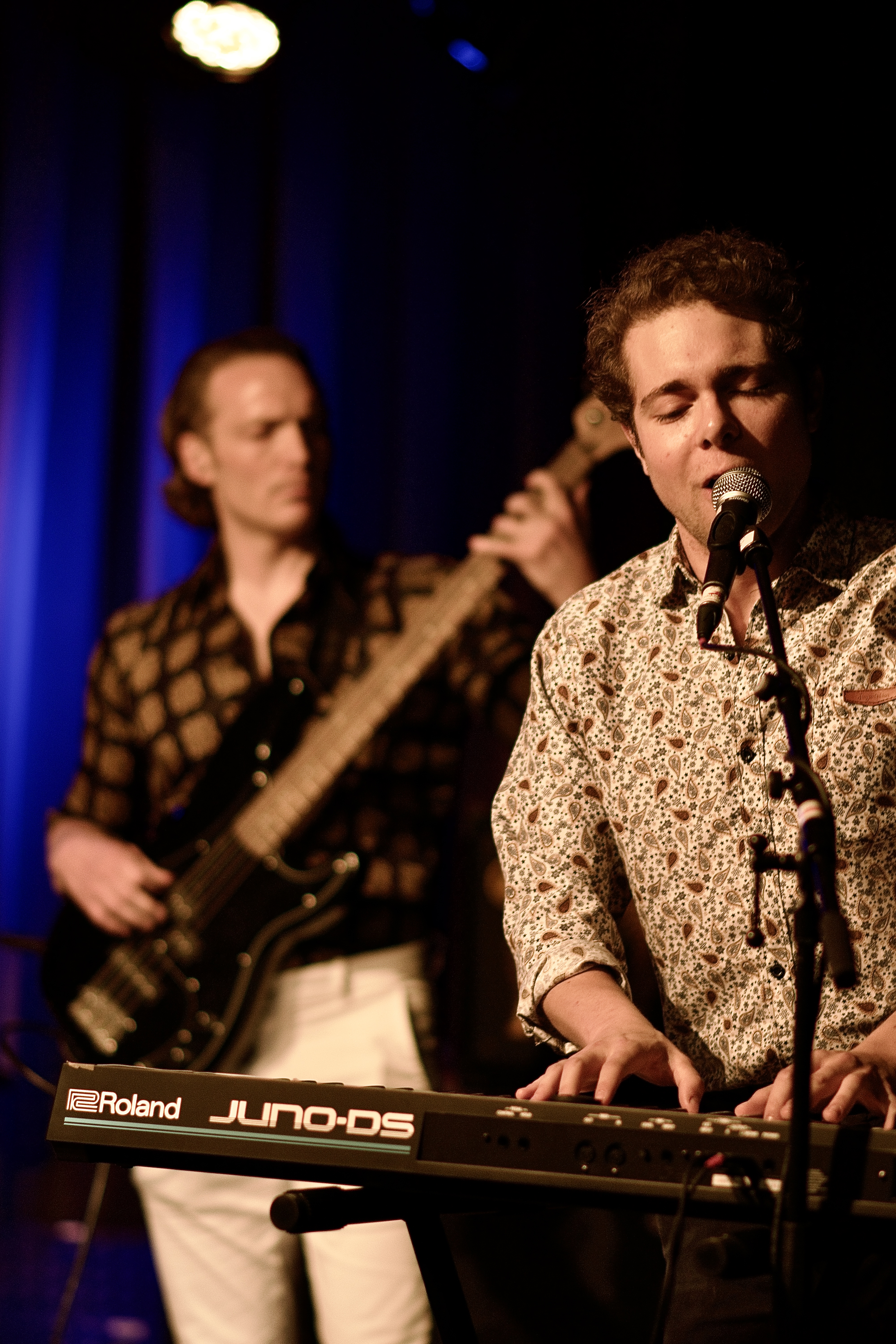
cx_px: 448
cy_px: 672
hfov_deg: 10.8
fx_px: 4760
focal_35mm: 128
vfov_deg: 16.1
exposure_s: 1/100
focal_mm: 85
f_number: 1.8
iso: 400
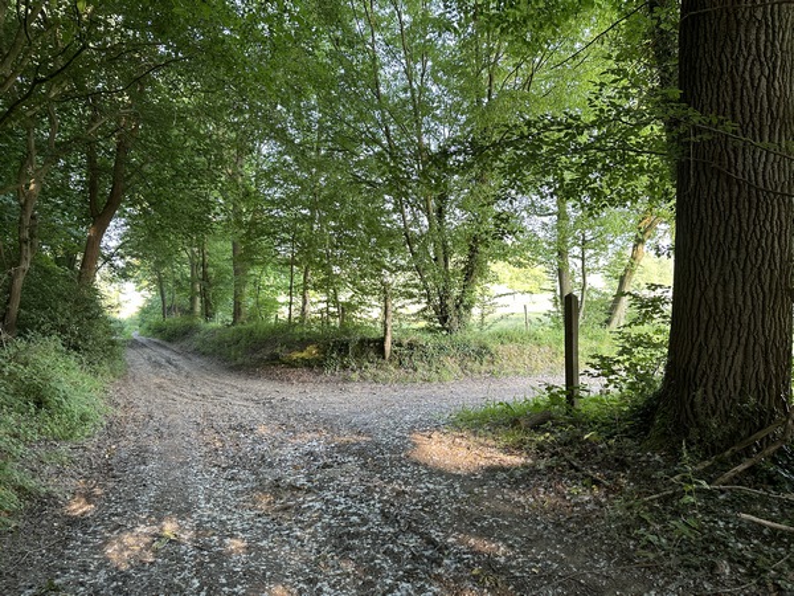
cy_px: 298
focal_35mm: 24
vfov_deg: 56.8
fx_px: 550
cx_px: 397
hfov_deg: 71.6
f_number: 1.78
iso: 125
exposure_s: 1/121
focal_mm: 6.86
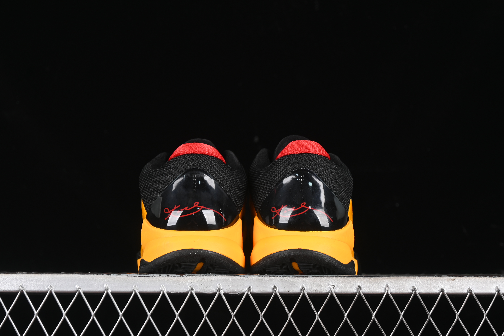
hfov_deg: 27.0
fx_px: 1050
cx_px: 252
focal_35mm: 75
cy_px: 168
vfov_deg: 18.2
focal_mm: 50
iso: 160
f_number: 6.3
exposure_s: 1/60
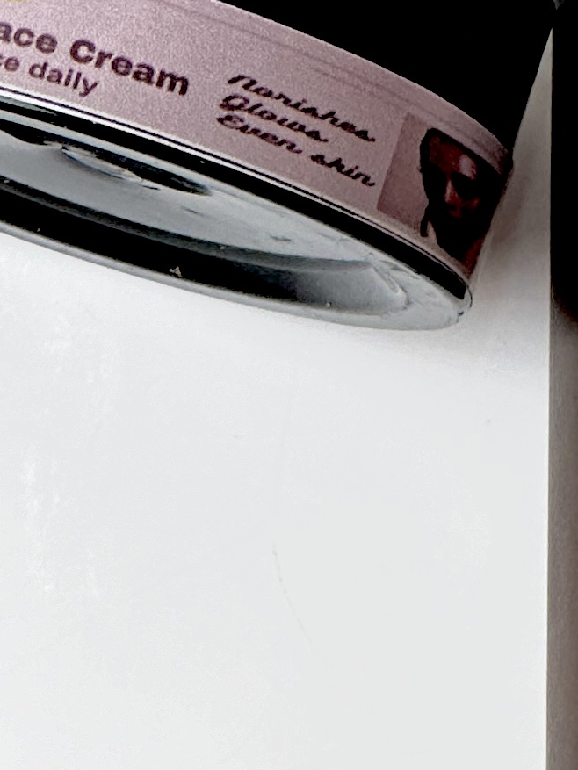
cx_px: 276
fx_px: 7879
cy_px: -395
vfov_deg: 5.5
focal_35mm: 354
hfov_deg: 4.2
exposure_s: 1/100
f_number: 2.8
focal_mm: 9
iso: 100
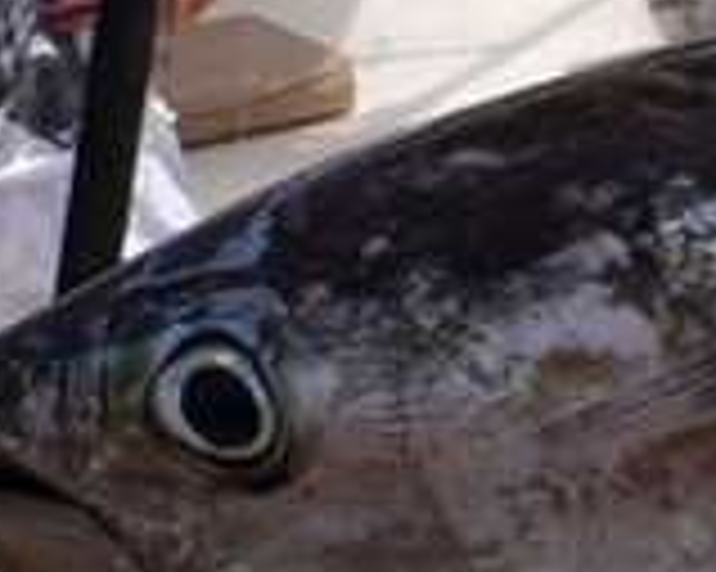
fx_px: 2287
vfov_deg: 14.0
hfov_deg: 15.6
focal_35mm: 108
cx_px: 1238
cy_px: -54
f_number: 3.3
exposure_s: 1/1000
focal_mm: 4.9
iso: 100
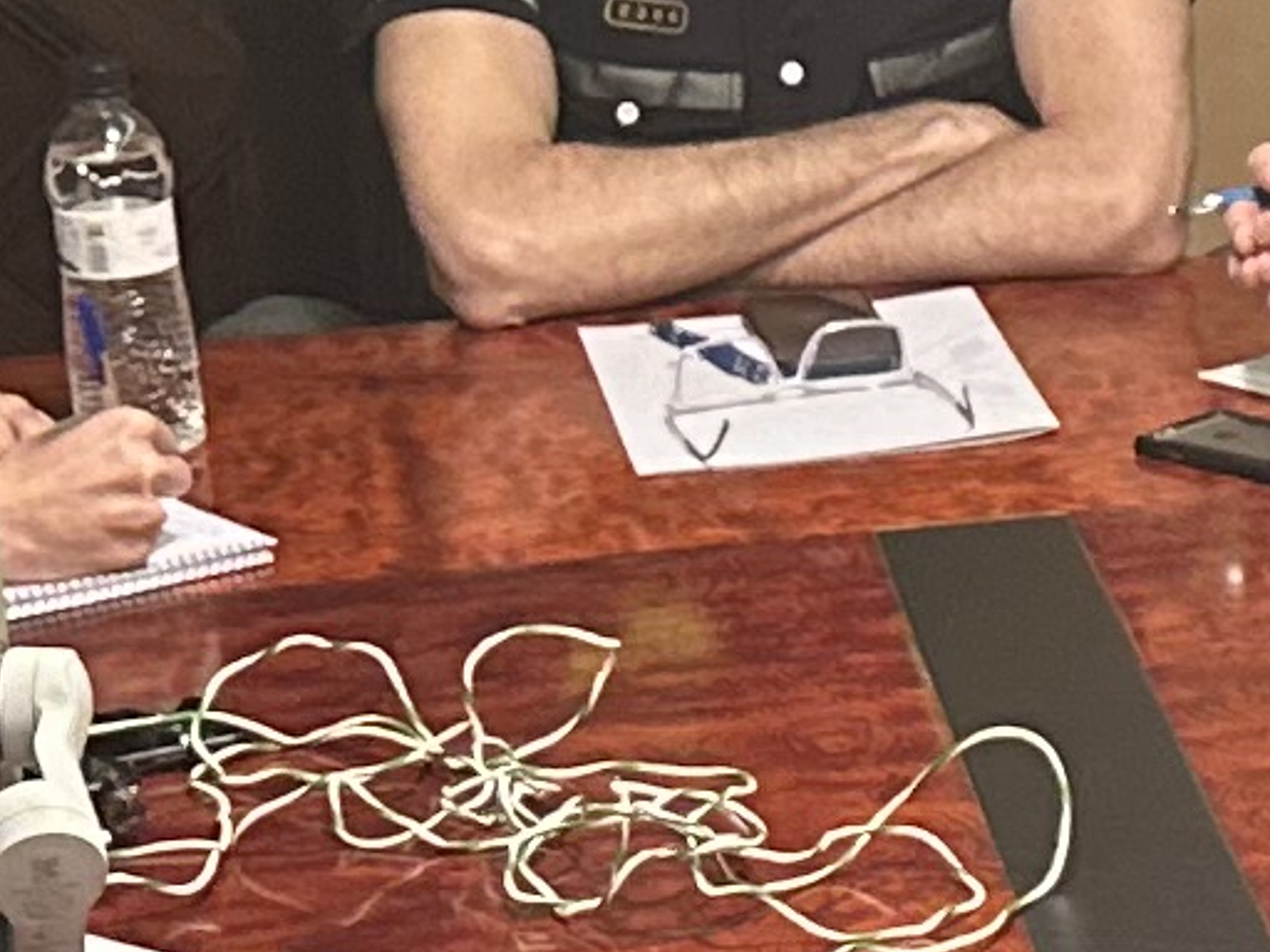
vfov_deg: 7.9
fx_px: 6934
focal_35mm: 189
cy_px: 474
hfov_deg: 10.0
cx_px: 2106
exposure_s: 1/50
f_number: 1.78
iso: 400
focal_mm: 6.86
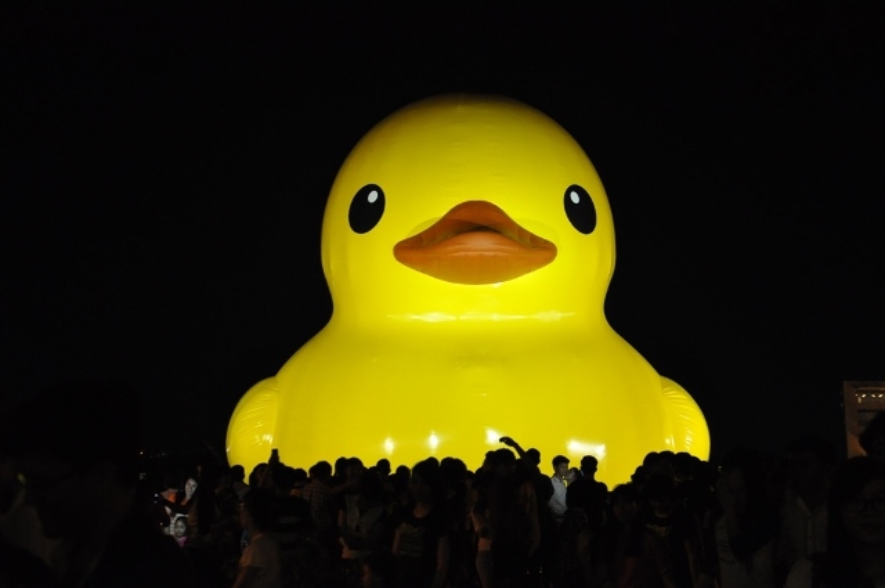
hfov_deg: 37.9
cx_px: 442
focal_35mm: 52
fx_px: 1289
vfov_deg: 25.7
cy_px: 294
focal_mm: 35
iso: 1250
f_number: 4.5
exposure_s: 1/50
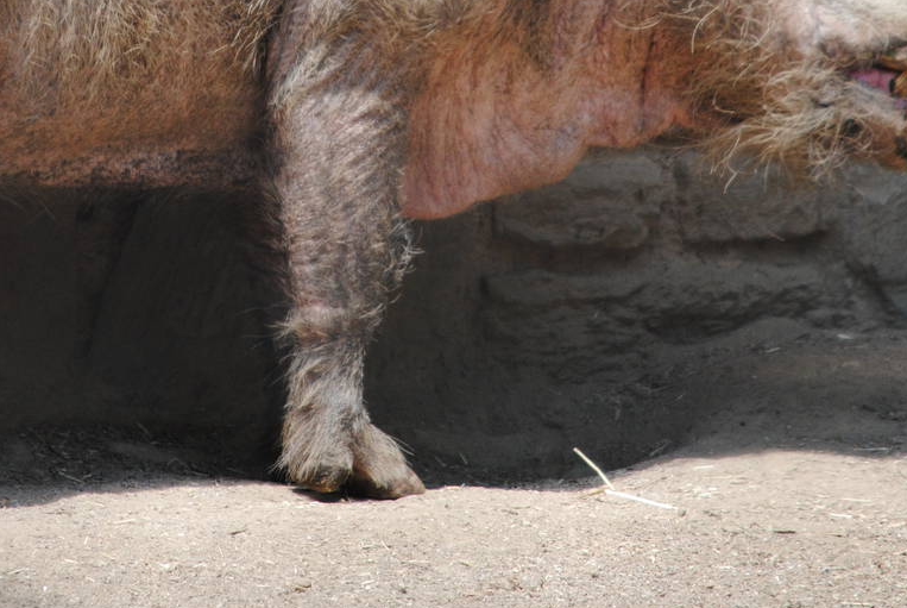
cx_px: 283
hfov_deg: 2.2
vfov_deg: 1.5
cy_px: 52
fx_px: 23815
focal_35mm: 944
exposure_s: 1/500
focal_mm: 300
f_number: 5.6
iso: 320
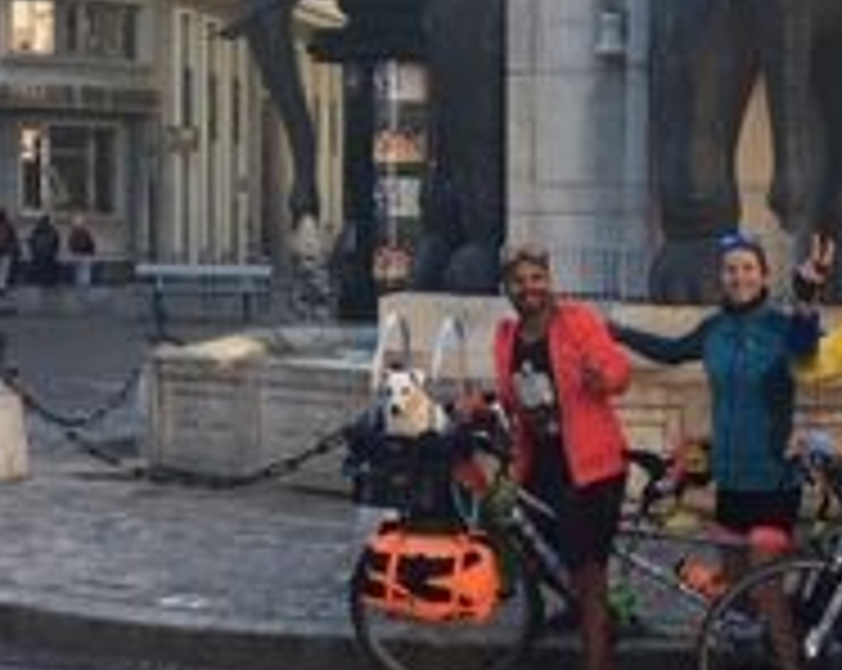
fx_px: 2413
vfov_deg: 15.8
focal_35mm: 97
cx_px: 774
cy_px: 337
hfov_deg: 19.4
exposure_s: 1/195
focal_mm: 4.15
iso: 25
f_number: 2.2
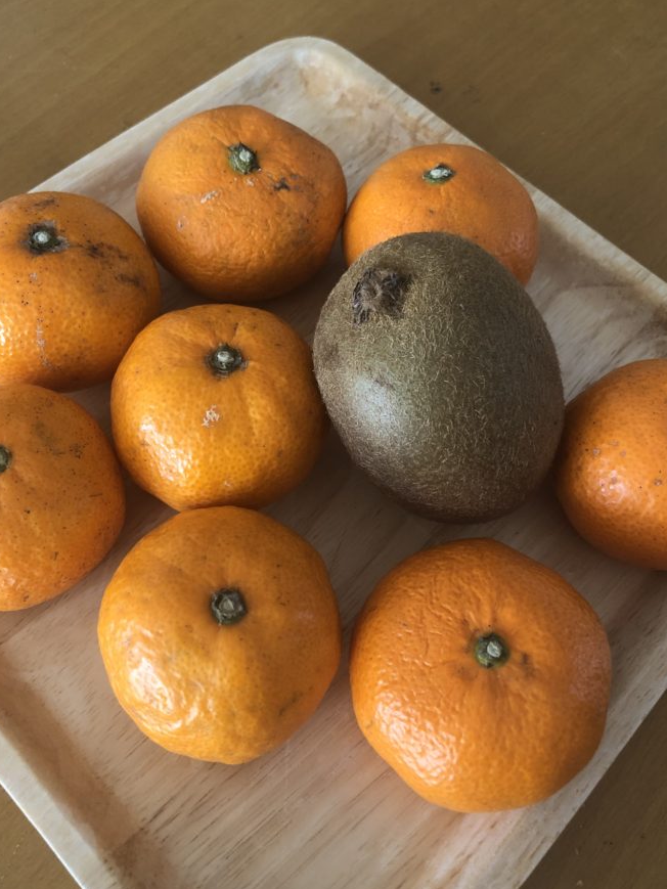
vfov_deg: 55.2
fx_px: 848
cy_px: 388
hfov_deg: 42.9
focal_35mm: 33
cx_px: 315
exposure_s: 1/15
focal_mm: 3.99
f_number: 1.8
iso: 50
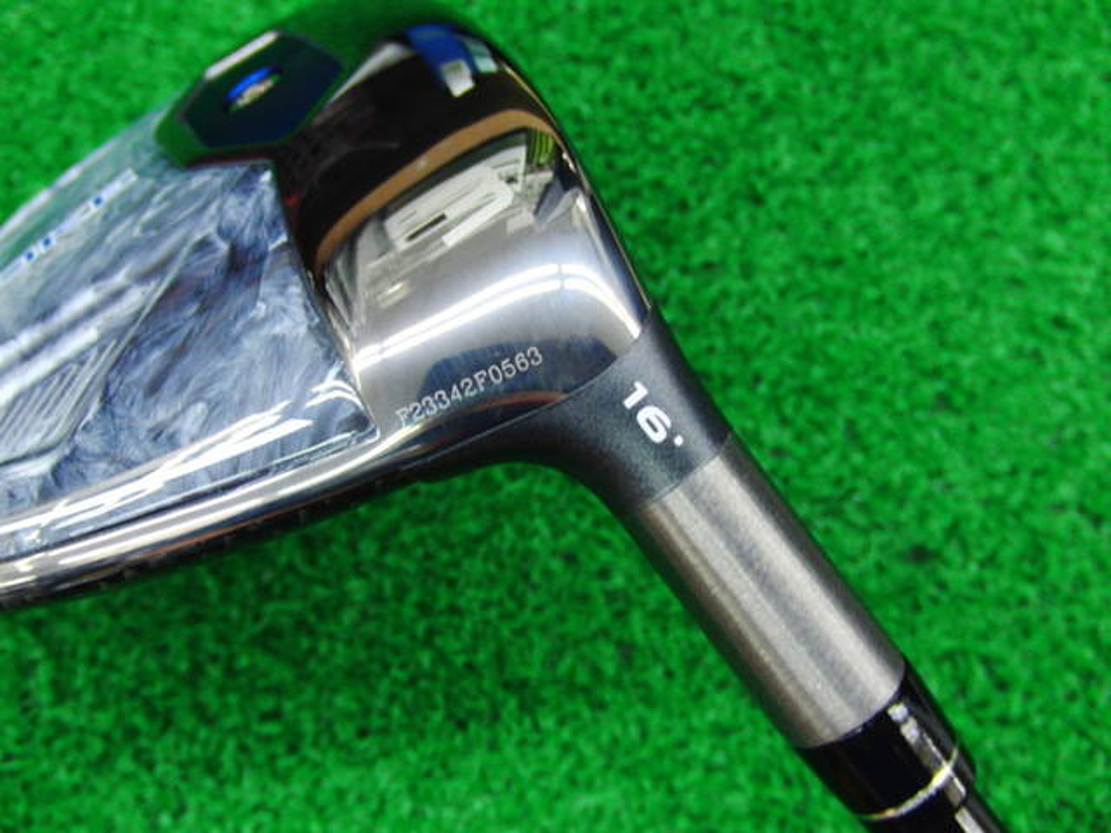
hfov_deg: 50.1
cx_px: 556
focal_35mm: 37
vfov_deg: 38.7
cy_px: 416
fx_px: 1188
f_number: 3.6
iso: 400
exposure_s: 1/30
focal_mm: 6.42
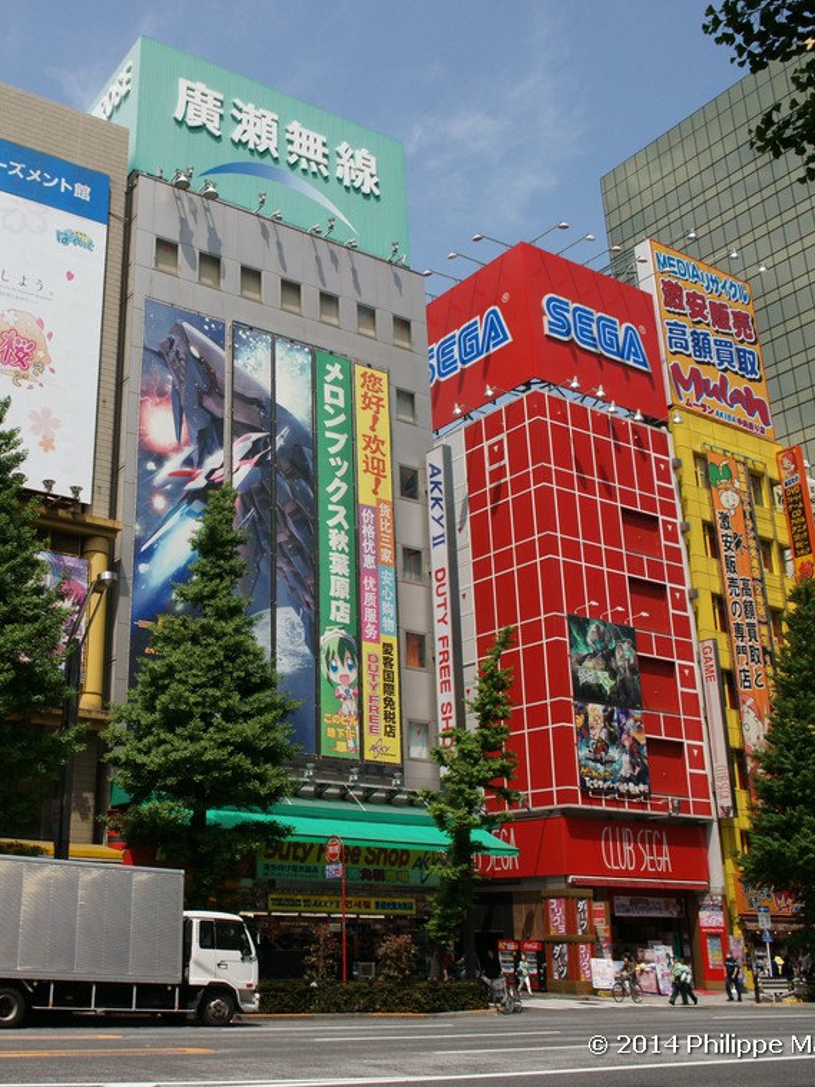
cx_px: 184
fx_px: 1099
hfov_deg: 39.4
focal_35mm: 35
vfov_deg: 52.6
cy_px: 543
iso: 400
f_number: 11
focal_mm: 24
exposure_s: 1/400
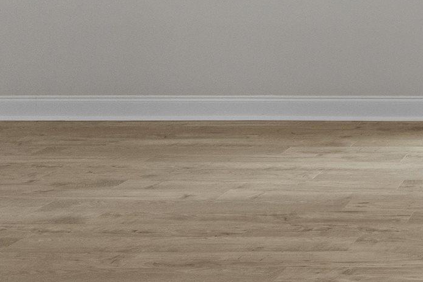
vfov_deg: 18.2
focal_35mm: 71
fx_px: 835
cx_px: 634
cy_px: -54
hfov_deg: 23.0
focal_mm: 16
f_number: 8
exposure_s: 1/15
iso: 800
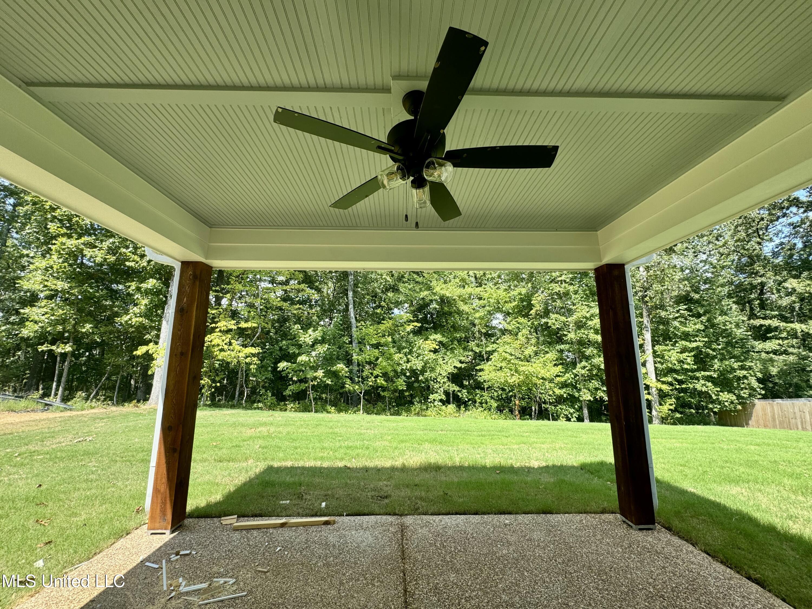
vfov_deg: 85.7
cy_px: 304
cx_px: 406
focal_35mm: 14
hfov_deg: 102.1
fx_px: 328
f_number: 2.2
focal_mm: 2.22
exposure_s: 1/473
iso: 40
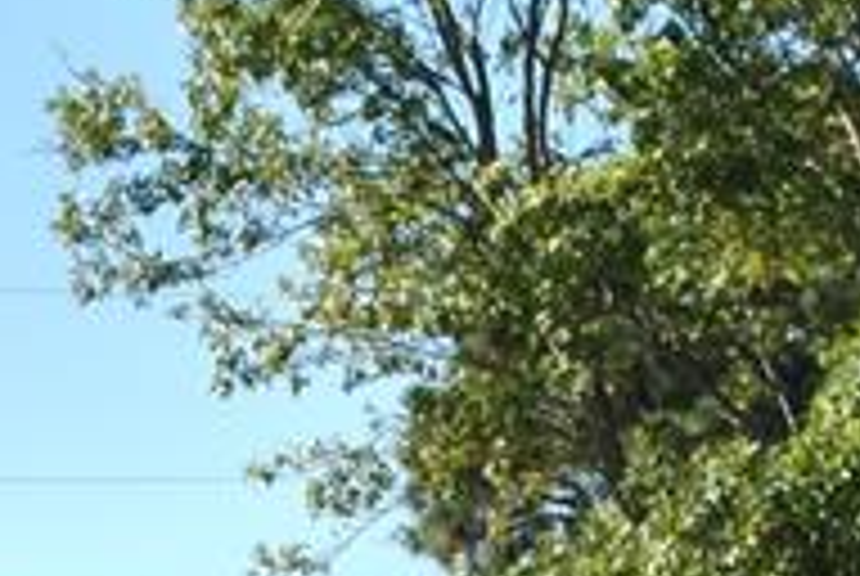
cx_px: 104
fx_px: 6556
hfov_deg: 7.5
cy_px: 1150
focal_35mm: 274
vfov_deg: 4.9
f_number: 7.1
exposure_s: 1/200
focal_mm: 34
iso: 100
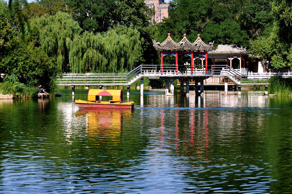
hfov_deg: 19.5
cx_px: 146
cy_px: 97
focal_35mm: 105
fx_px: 852
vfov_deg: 13.0
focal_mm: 70
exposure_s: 1/400
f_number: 8
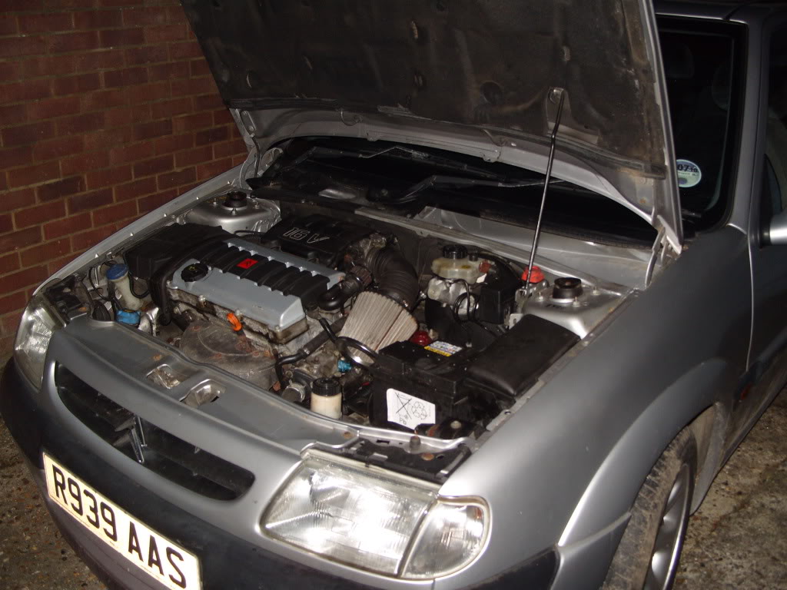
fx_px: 796
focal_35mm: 35
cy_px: 295
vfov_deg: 40.7
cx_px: 394
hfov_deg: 52.6
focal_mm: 7.8
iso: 120
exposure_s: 1/45
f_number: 2.8
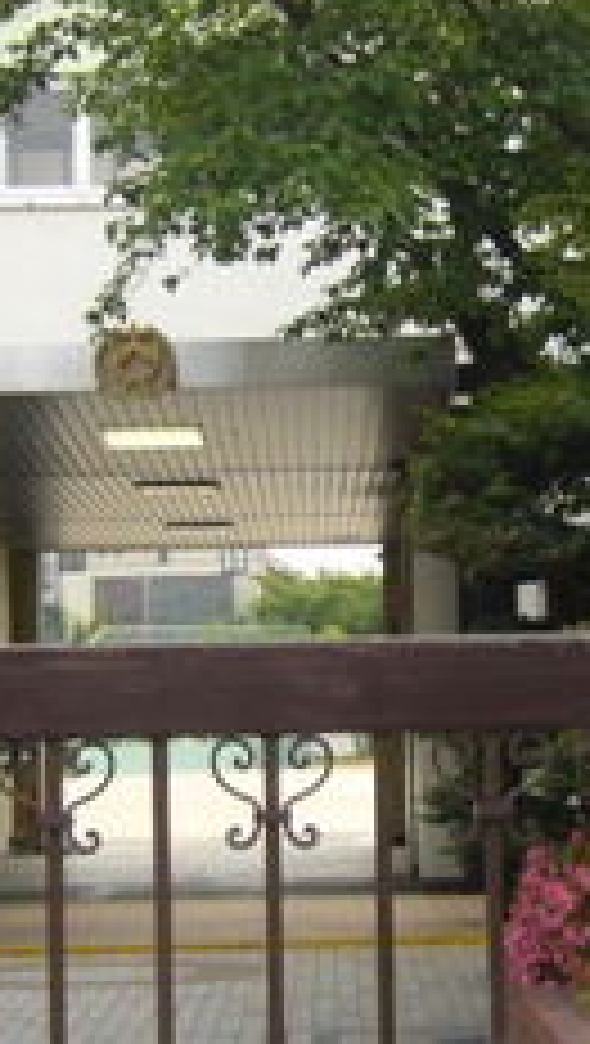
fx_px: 2912
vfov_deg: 20.3
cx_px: 419
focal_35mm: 105
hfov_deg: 11.5
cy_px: 513
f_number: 2.8
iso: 80
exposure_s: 1/200
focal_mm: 5.8
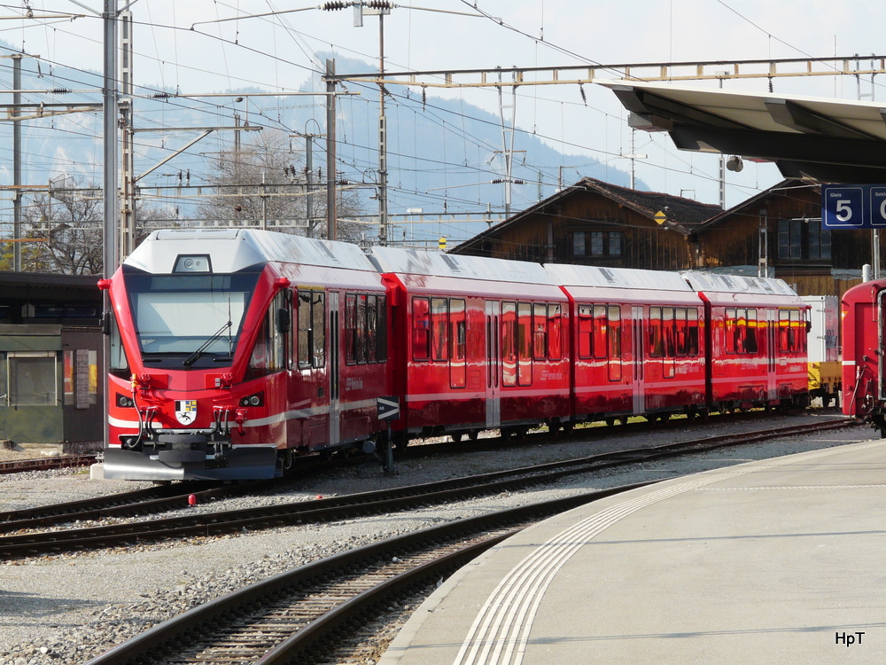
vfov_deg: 7.7
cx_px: 443
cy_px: 332
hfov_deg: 10.2
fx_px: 4965
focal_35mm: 194
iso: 100
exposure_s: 1/250
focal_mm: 31.9
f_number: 5.6
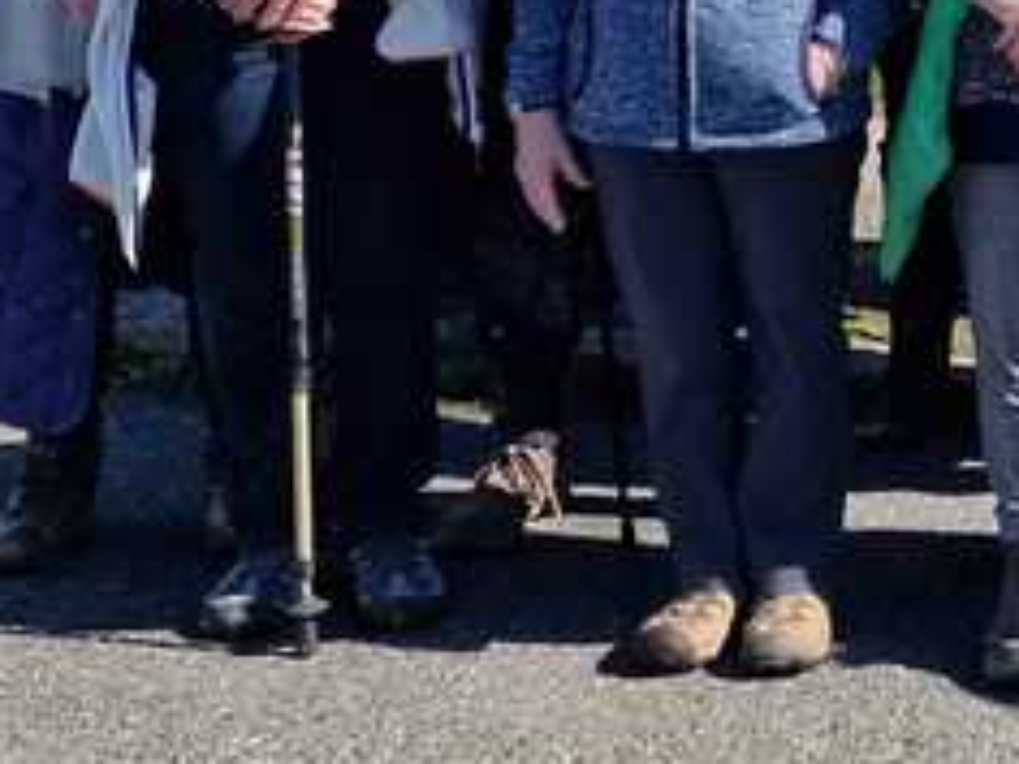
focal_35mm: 102
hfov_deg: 16.4
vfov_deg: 13.9
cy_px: -268
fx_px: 3003
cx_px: 1798
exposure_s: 1/1204
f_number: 1.8
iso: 50
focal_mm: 6.4
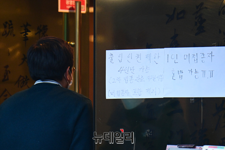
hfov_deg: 5.4
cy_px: 75
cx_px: 112
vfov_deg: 3.6
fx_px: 2375
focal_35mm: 380
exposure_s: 1/320
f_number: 5.6
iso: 4000
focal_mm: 380
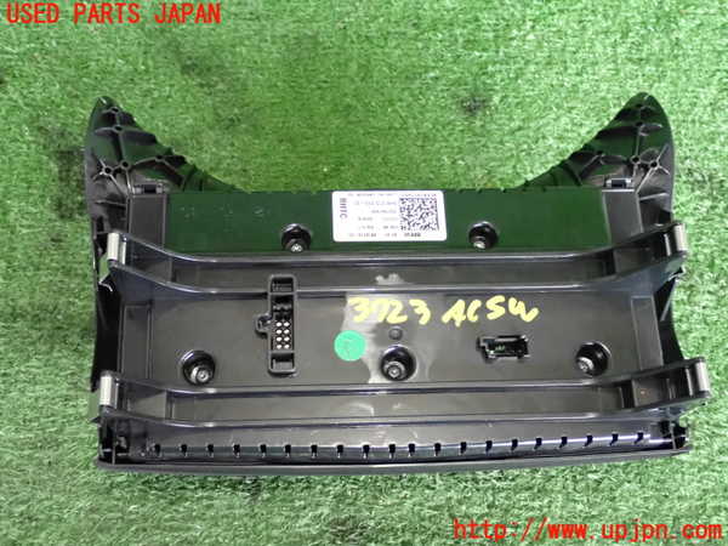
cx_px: 364
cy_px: 273
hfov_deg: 42.9
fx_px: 925
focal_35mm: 44
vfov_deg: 32.9
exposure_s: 1/80
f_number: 2.9
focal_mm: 7.84
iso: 2500
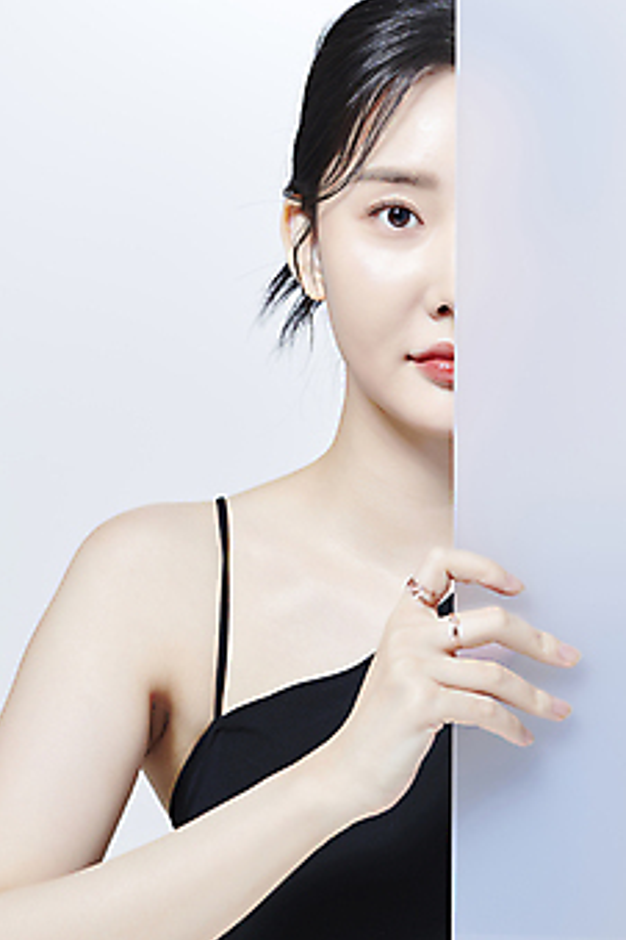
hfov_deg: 11.1
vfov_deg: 16.5
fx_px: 3234
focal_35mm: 124
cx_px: 345
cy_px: 408
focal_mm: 105
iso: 64
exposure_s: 1/125
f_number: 13
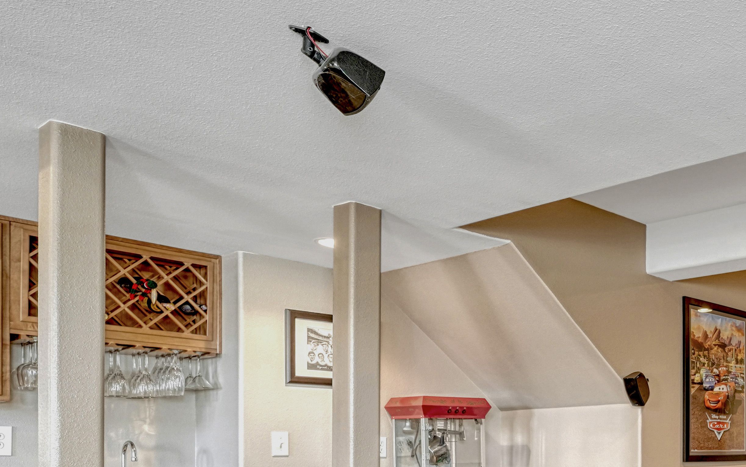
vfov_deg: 33.1
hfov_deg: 43.7
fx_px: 712
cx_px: 808
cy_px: 472
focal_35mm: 35
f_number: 8
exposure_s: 1/30
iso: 400
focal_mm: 14
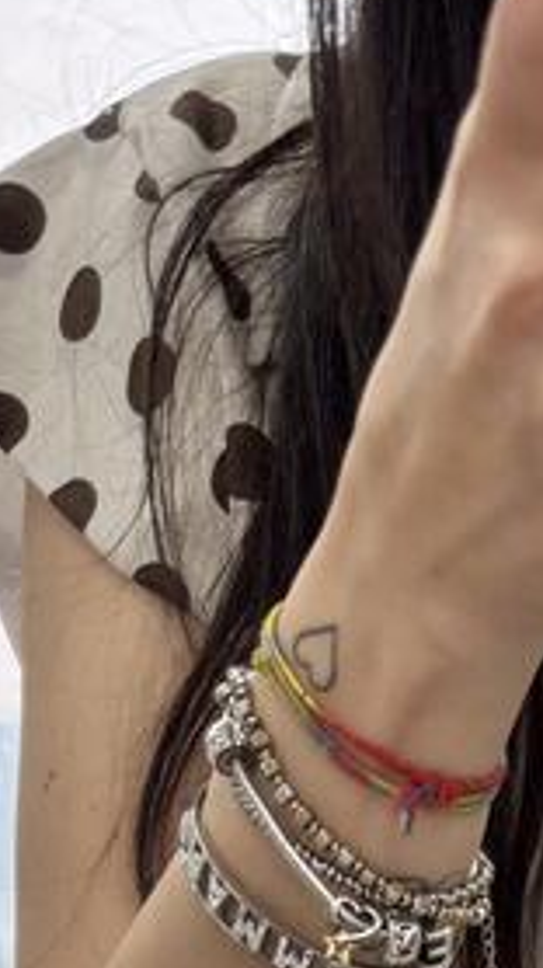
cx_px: 919
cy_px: 1981
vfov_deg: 15.1
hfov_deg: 10.2
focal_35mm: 113
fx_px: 2898
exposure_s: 1/100
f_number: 1.78
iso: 100
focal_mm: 6.76
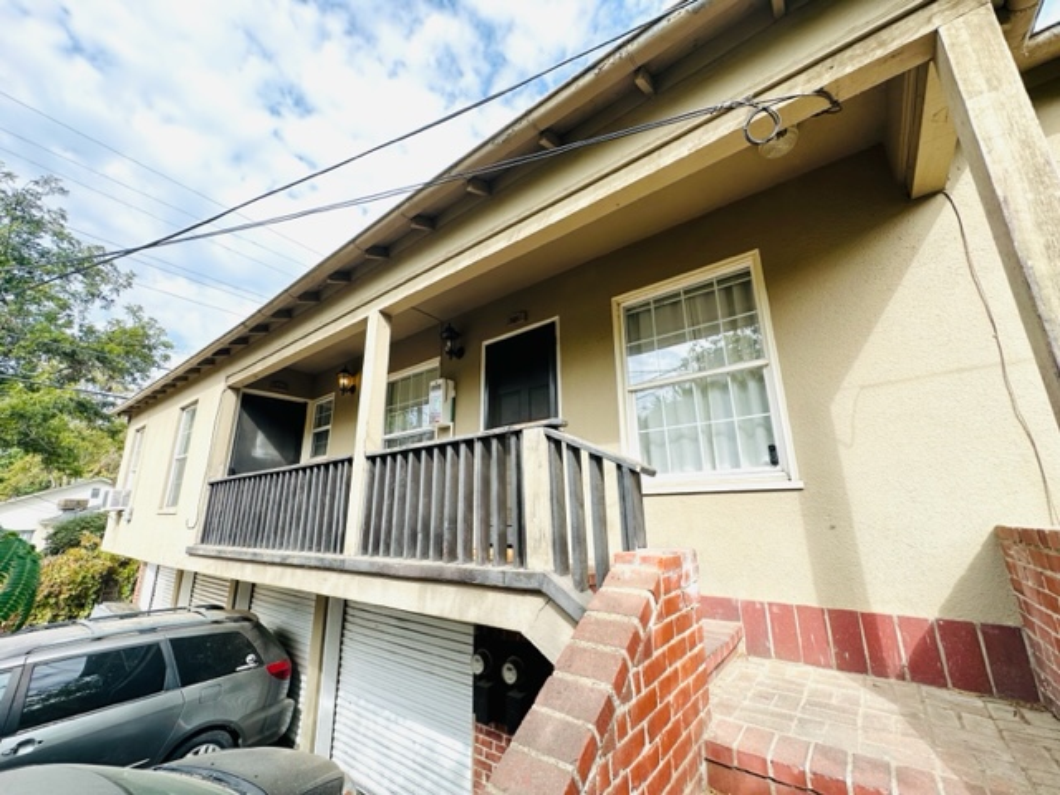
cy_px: 398
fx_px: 429
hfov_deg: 102.1
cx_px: 530
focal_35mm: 14
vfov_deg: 85.7
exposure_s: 1/479
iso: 40
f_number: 2.2
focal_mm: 2.22
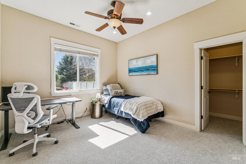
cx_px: 123
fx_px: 106
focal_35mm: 16
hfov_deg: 98.5
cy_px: 82
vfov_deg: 75.5
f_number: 13
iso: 400
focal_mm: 15.5
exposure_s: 1/30
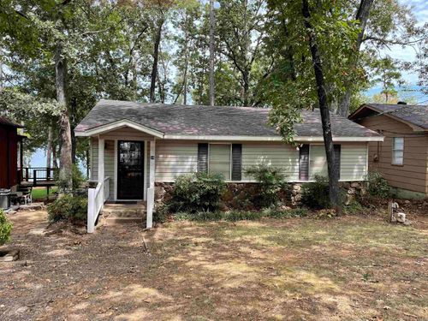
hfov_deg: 67.3
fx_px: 321
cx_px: 214
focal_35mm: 26
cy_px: 160
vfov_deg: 53.1
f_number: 1.6
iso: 32
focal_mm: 4.2
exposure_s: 1/596
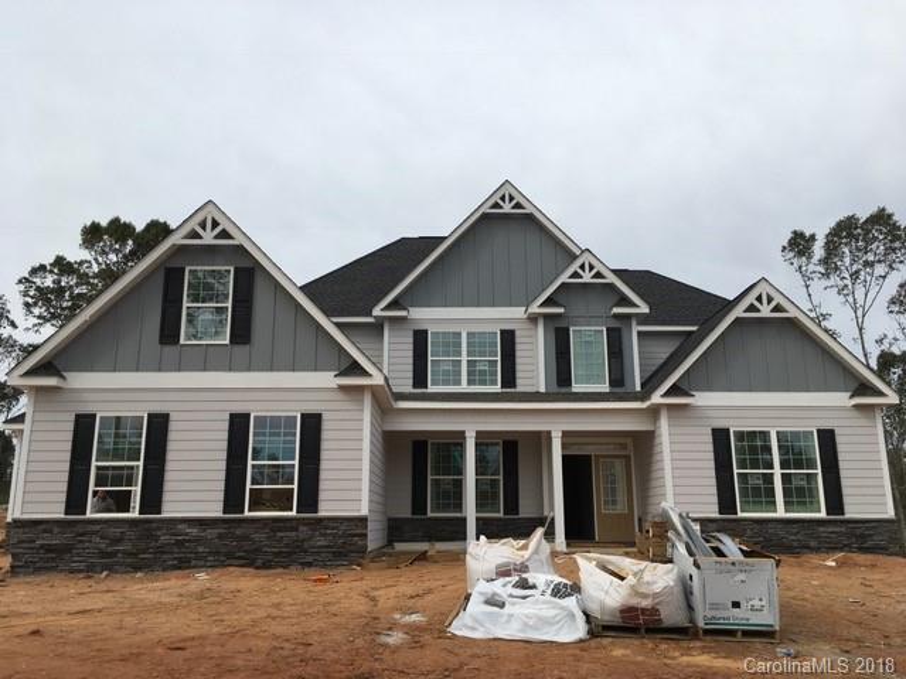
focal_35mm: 29
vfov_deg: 48.2
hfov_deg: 61.7
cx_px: 453
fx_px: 759
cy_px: 340
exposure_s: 1/2024
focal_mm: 4.15
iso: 25
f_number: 2.2
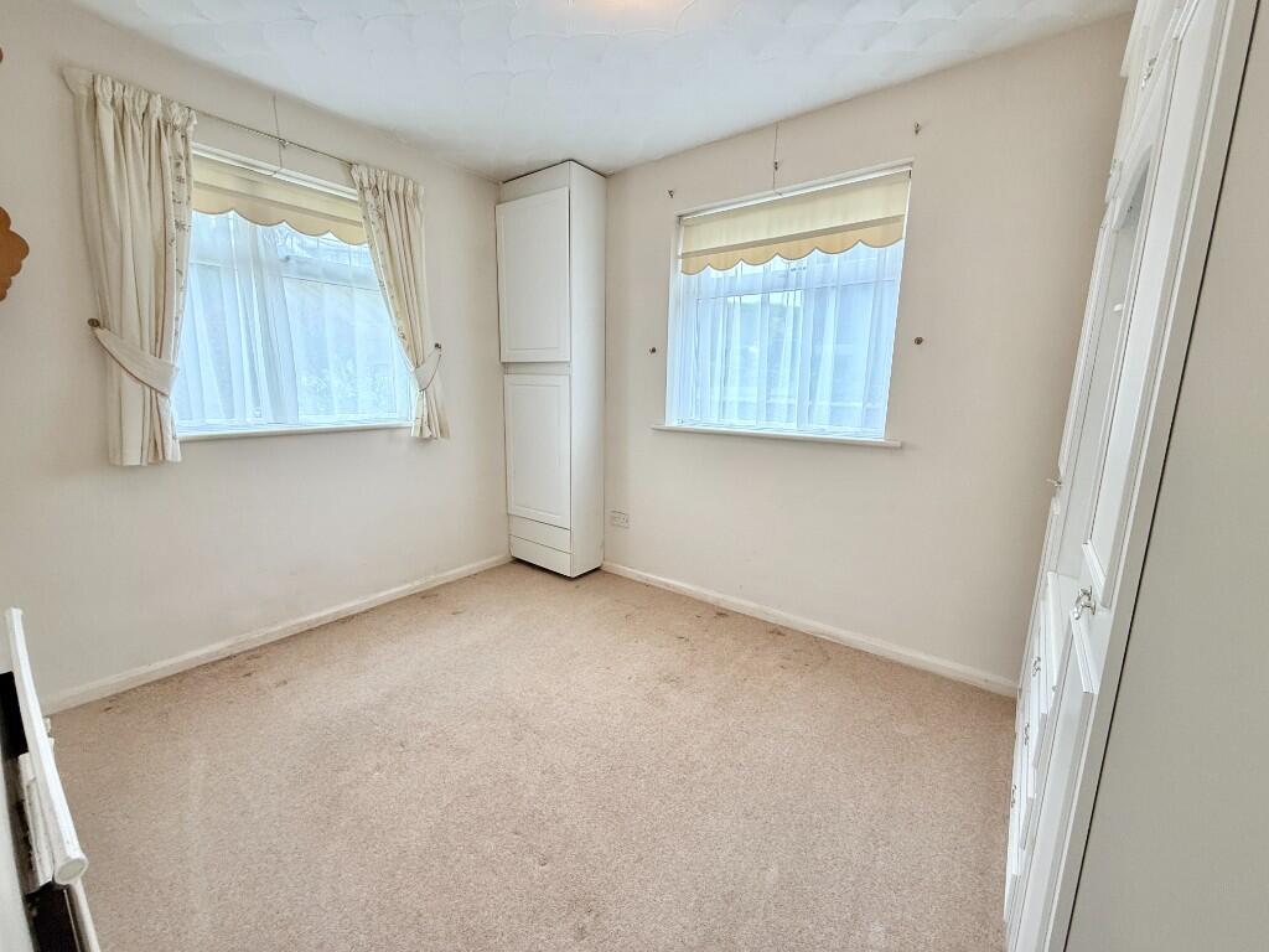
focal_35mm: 14
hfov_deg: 102.1
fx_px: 513
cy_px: 476
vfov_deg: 85.7
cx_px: 634
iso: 200
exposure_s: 1/100
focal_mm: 2.22
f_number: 2.2
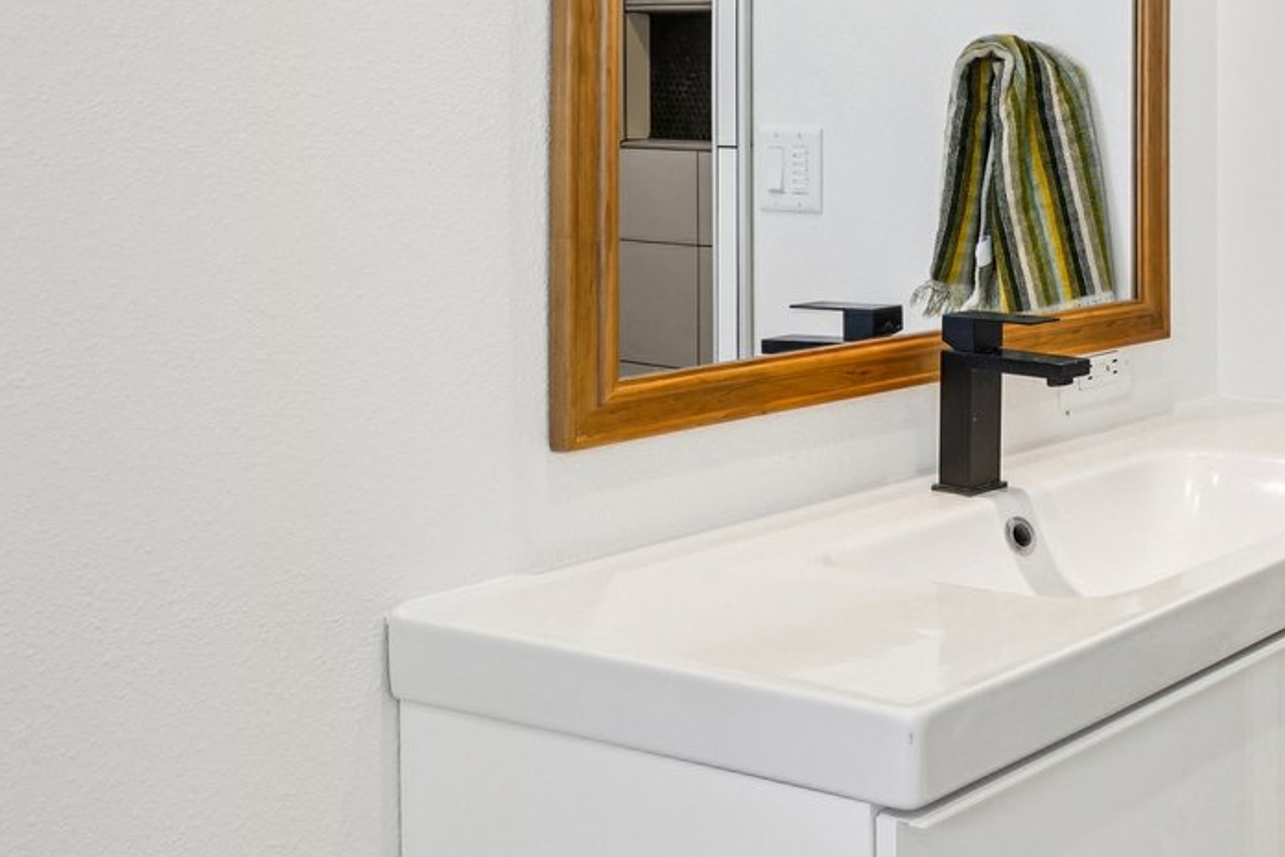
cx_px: 1606
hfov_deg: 32.9
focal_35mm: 47
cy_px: 117
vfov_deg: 27.8
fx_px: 1678
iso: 400
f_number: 8
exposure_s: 1/25
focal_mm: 16
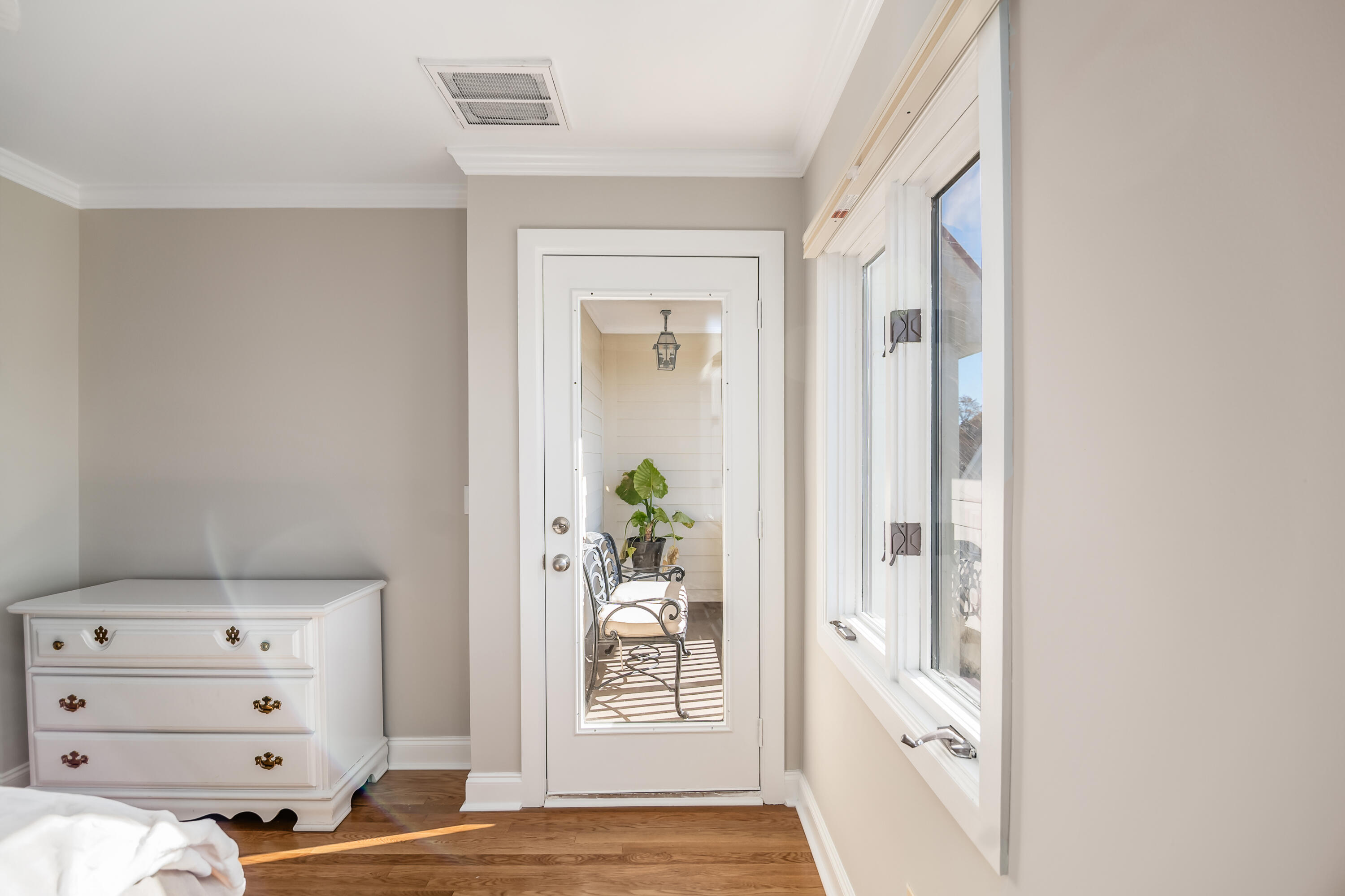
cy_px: 448
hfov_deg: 100.4
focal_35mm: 15
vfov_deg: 77.3
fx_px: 560
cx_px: 672
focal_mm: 15
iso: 160
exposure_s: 1/250
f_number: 5.6
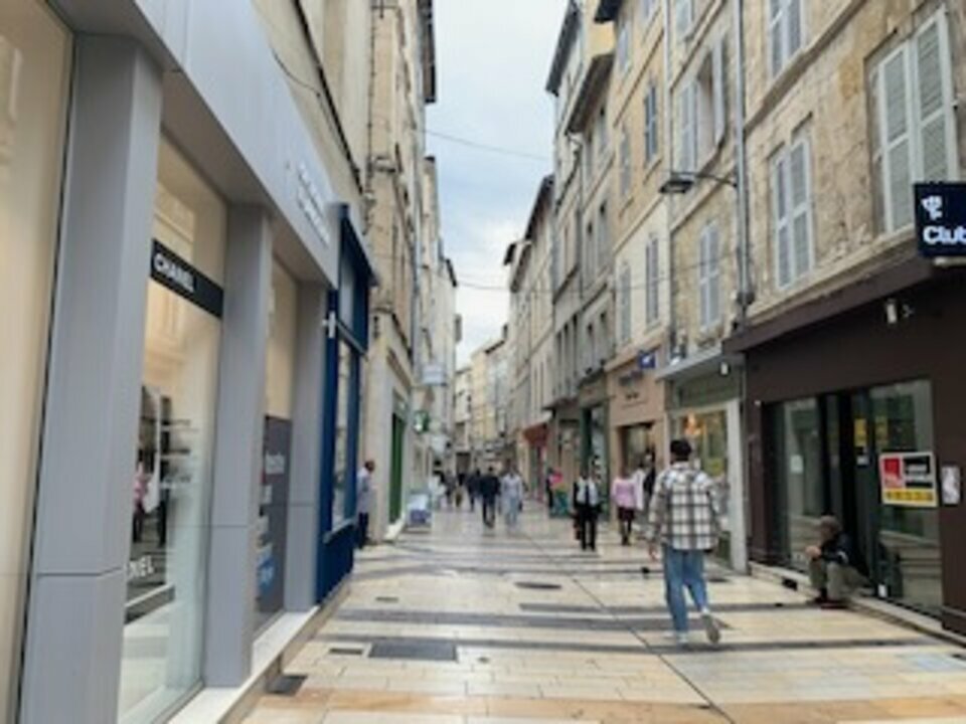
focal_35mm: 26
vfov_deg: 53.1
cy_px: 362
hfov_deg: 67.3
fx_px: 726
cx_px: 483
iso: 25
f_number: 1.8
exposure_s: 1/174
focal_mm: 4.25
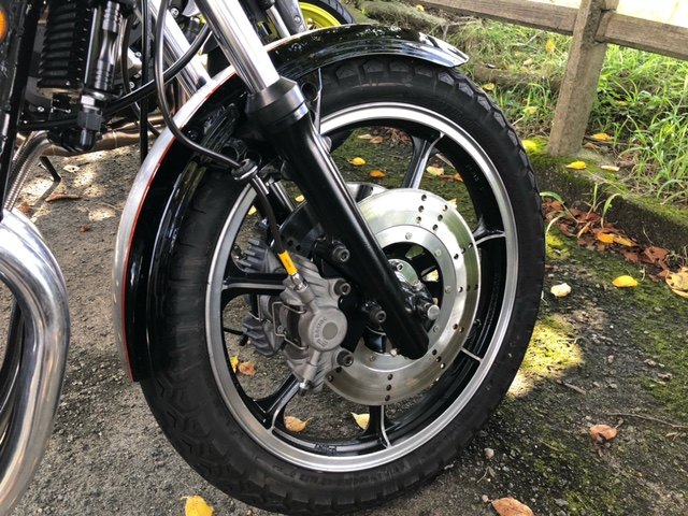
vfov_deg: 49.7
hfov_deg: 63.4
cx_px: 344
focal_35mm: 28
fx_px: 557
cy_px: 258
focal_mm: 4
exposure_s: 1/40
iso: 25
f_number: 1.8
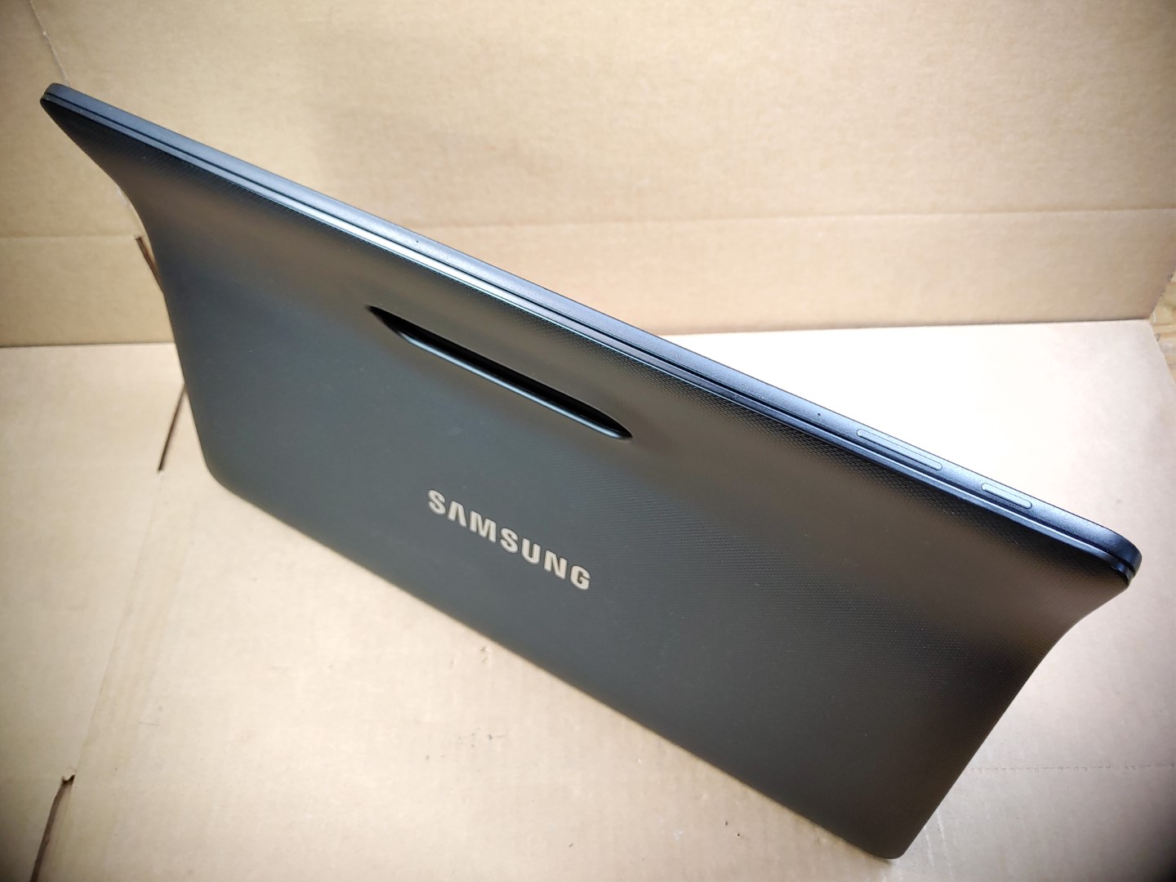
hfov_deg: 67.3
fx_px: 883
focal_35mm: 26
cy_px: 441
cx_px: 588
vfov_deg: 53.1
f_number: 1.8
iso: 50
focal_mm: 4.36
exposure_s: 1/60
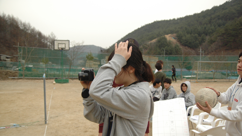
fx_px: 225
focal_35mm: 35
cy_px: 75
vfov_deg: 33.7
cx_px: 122
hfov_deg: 56.6
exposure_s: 1/4000
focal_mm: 22
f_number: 2.8
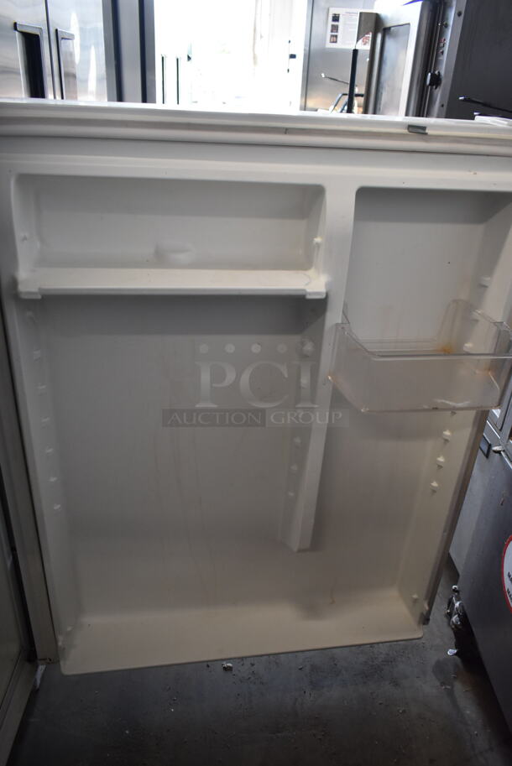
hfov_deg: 48.0
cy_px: 383
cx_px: 256
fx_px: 575
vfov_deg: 67.3
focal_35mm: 27
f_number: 3.5
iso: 900
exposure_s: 1/125
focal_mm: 18
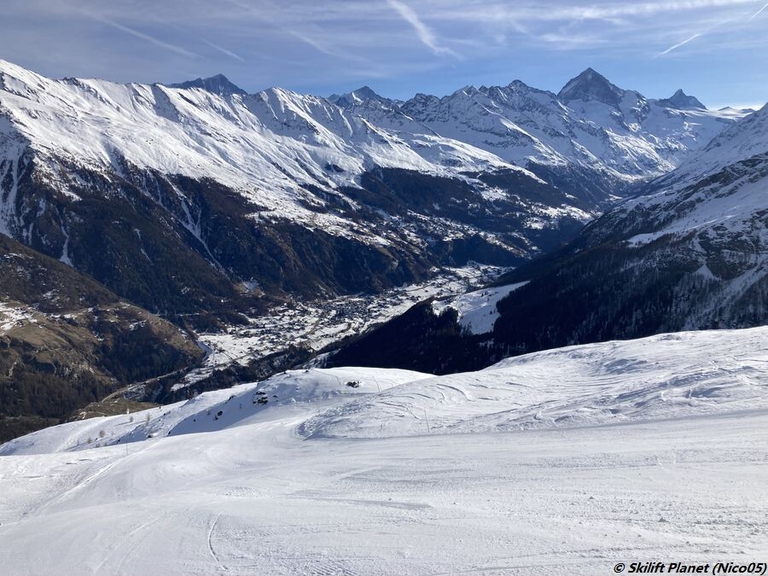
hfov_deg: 63.4
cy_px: 288
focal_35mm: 28
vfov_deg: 49.7
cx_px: 384
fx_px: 621
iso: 25
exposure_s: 1/4808
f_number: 1.8
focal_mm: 3.99
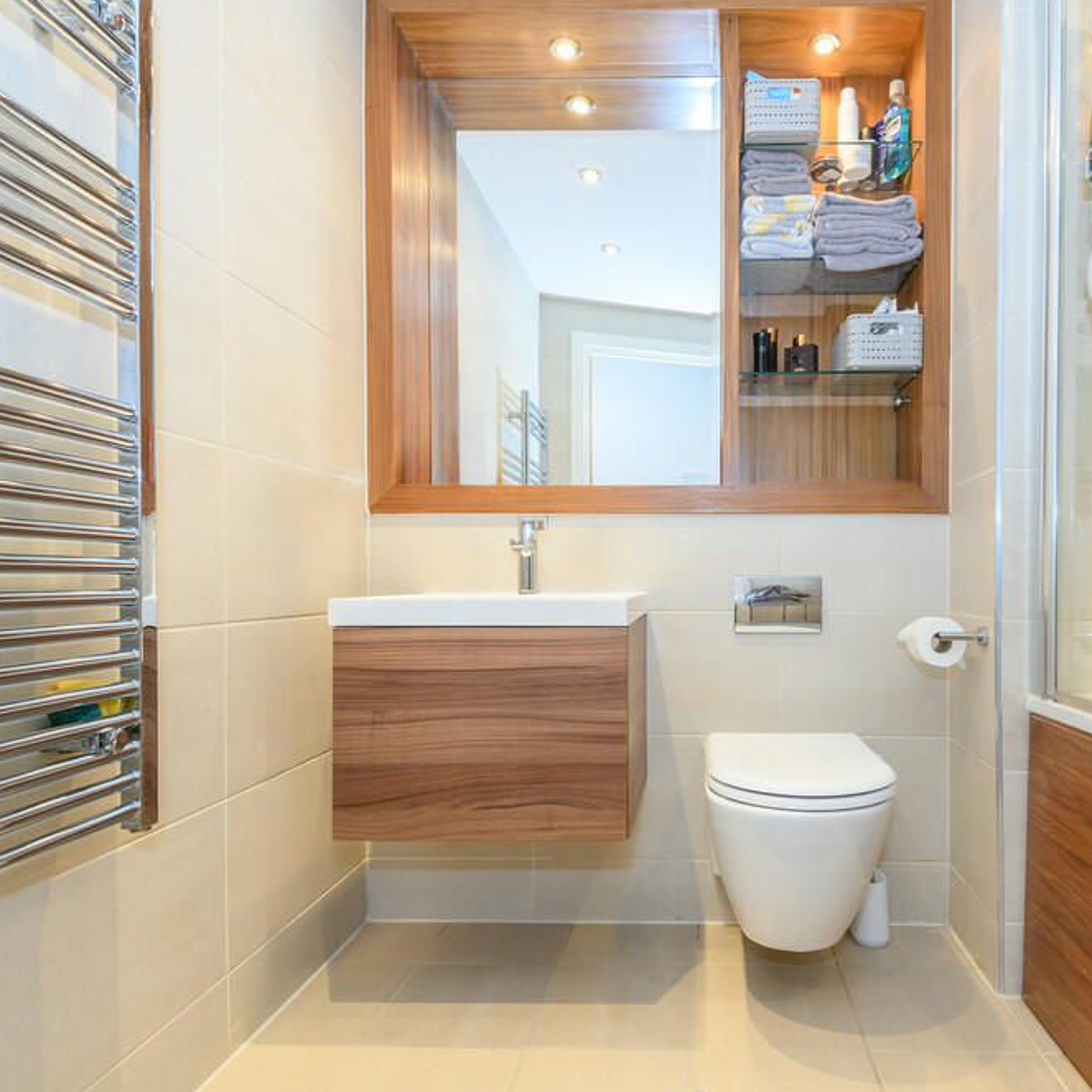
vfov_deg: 72.1
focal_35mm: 21
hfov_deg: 71.1
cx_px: 675
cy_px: 551
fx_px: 749
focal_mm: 16
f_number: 8
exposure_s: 1/10
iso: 500
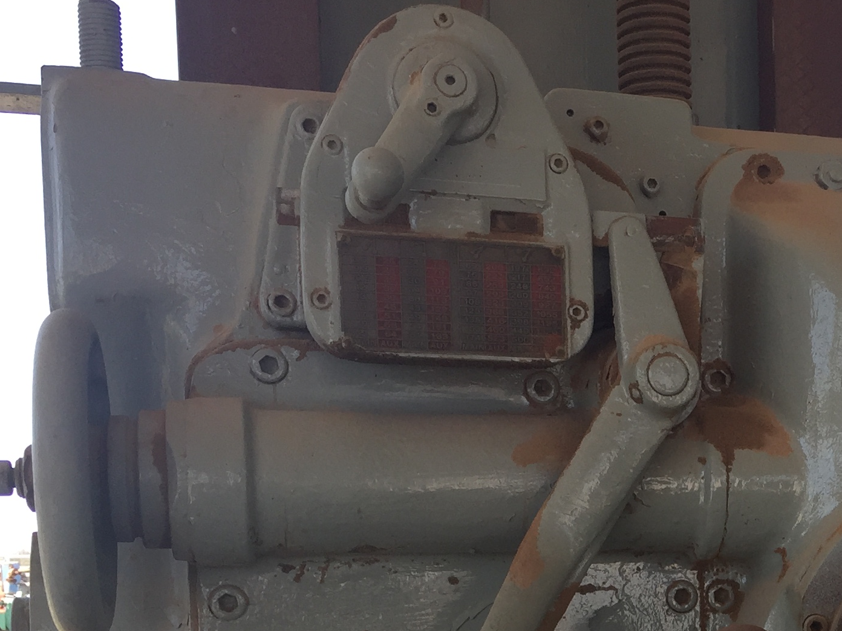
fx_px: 1654
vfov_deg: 20.6
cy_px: 690
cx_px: 868
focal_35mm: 68
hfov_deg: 26.8
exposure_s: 1/267
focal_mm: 4.15
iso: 32
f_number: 2.2
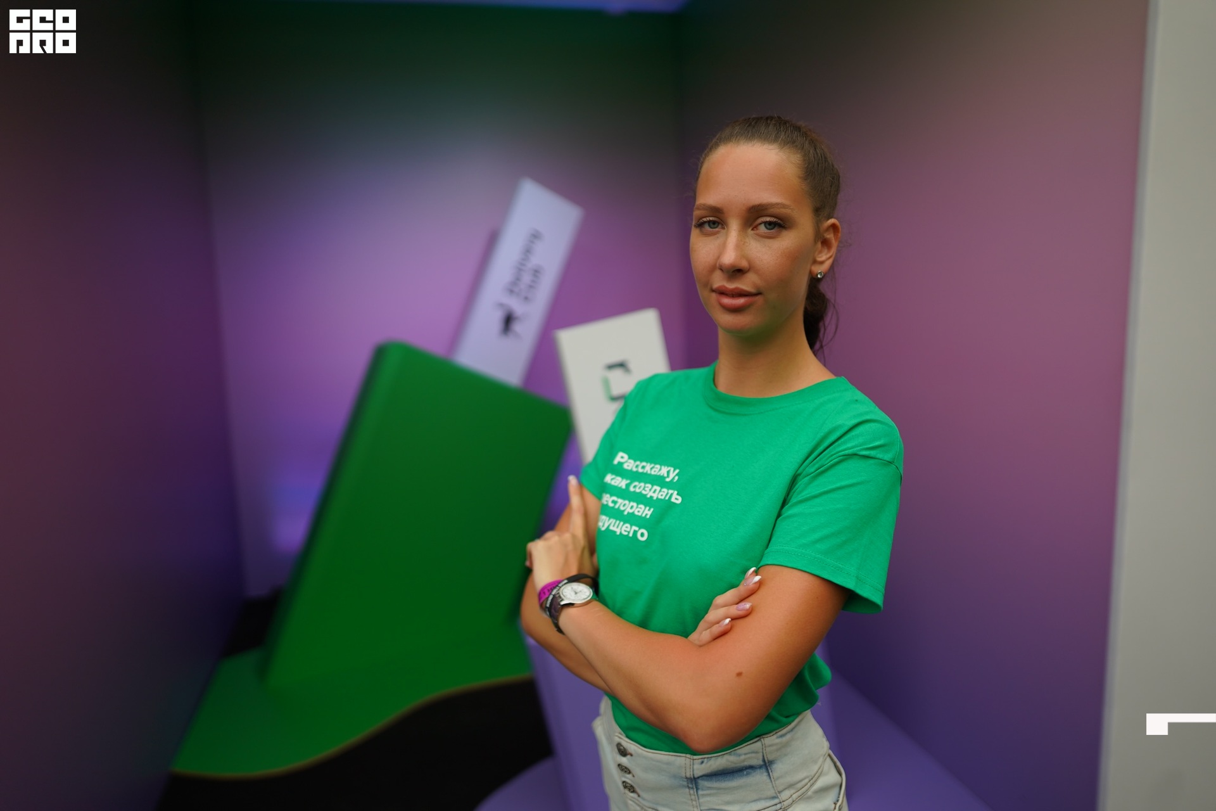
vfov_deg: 53.1
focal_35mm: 24
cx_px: 608
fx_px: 811
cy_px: 406
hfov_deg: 73.7
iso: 200
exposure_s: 1/3200
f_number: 1.4
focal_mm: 24
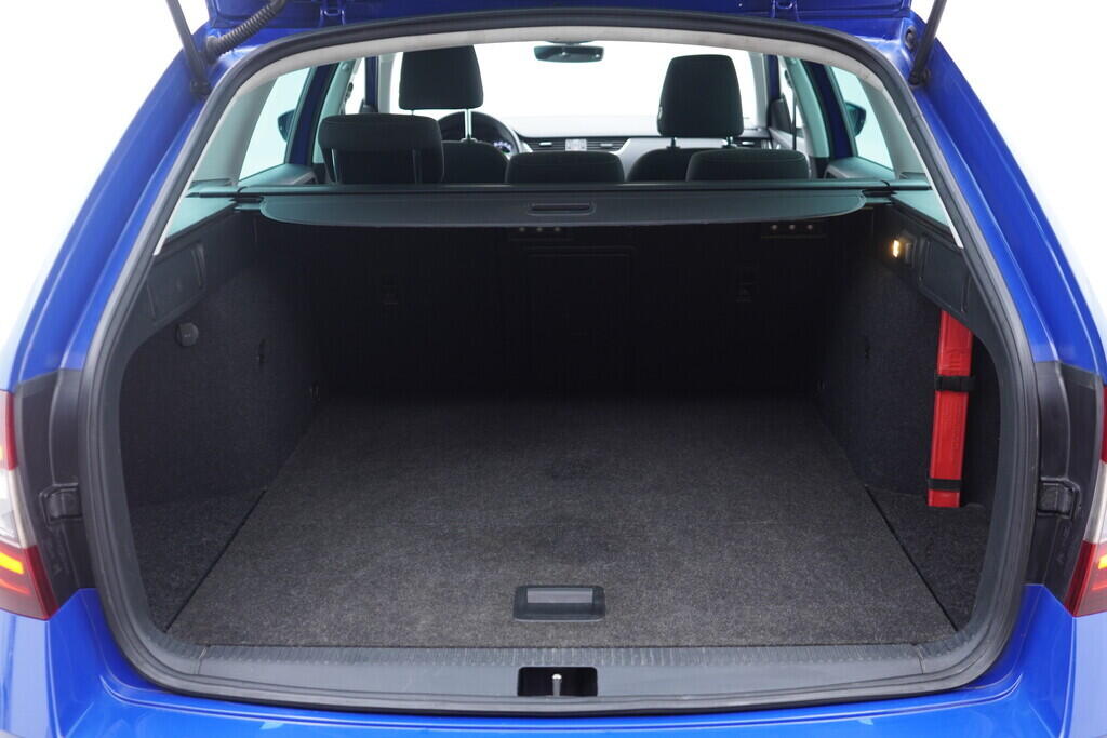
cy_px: 369
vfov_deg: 36.9
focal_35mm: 36
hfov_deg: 53.1
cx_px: 554
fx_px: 1107
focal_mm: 24
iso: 320
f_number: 2.8
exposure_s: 1/40
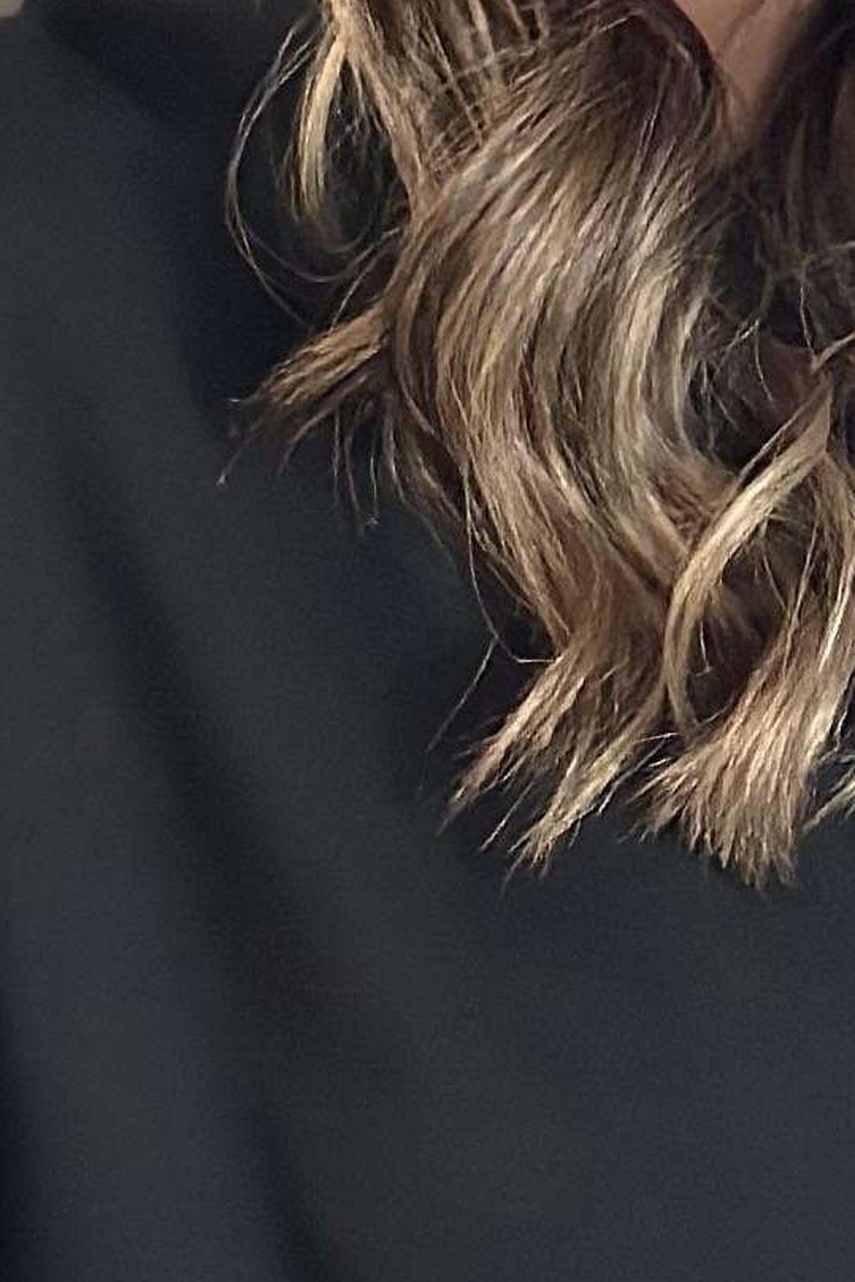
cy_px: 654
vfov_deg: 8.3
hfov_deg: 5.5
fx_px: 8866
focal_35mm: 249
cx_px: 937
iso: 400
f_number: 1.78
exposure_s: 1/60
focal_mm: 6.86
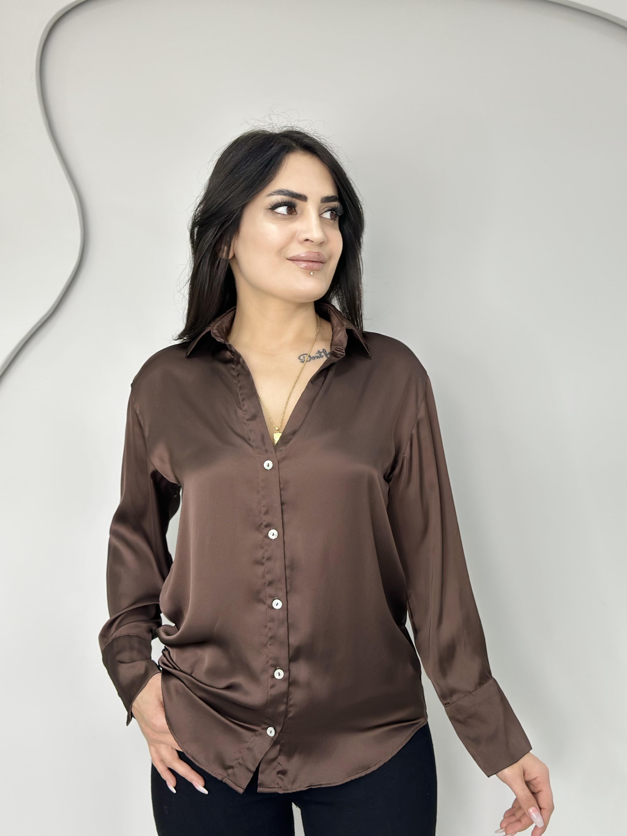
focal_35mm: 48
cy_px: 418
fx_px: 1159
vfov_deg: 39.7
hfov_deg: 30.3
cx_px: 314
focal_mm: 6.86
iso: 80
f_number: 1.78
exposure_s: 1/50
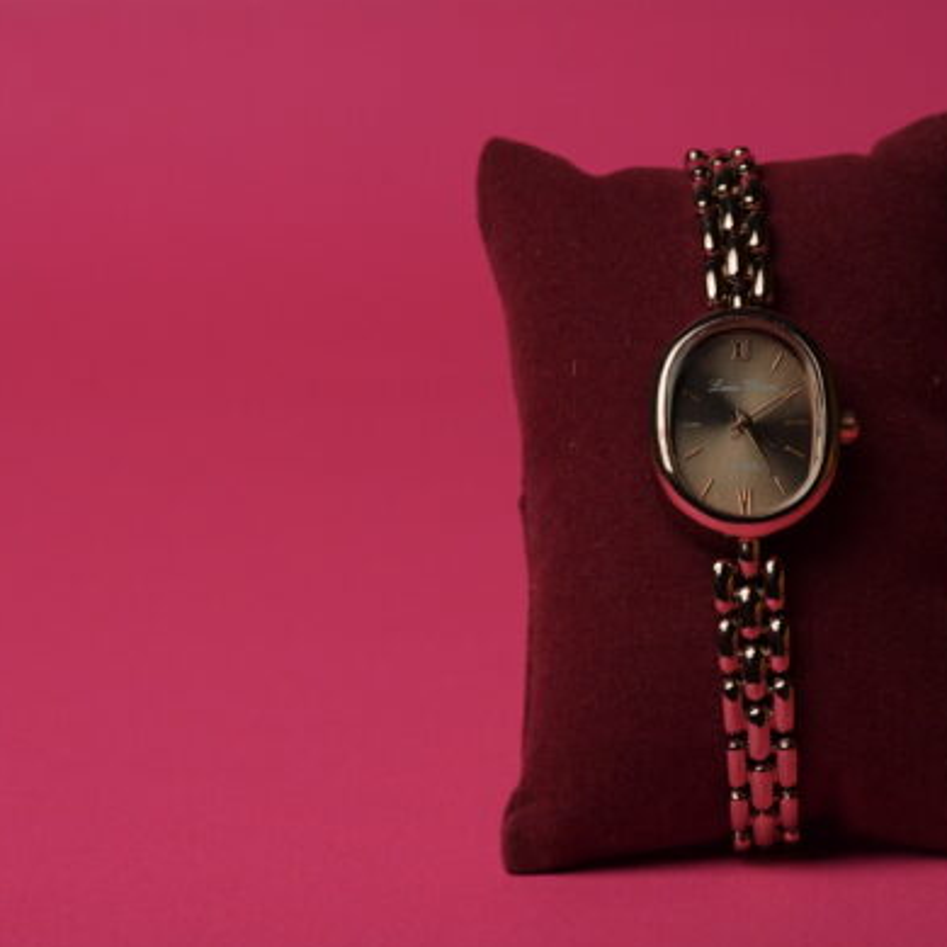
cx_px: 585
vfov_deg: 8.9
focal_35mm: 196
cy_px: 476
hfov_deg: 8.9
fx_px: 6066
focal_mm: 100
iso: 2500
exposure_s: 1/500
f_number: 11
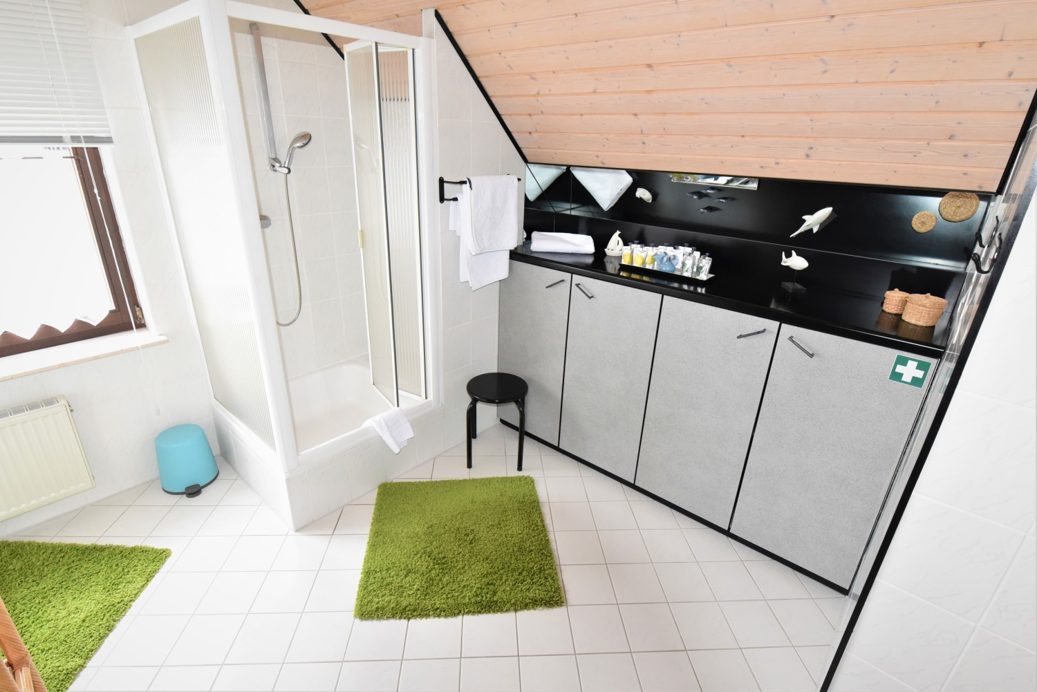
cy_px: 346
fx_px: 461
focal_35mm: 16
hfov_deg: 96.7
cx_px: 518
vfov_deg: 73.8
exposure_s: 1/60
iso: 4500
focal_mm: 16
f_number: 8
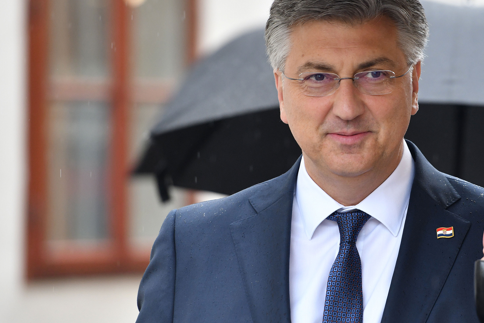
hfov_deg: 7.2
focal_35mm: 287
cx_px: 316
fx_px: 3858
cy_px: 160
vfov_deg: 4.8
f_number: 5
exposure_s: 1/400
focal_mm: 200
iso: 800
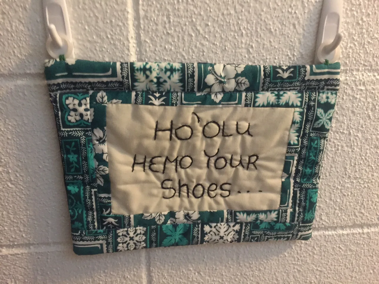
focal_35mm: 29
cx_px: 190
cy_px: 142
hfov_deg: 61.7
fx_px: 318
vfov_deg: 48.2
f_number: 2.2
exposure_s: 1/15
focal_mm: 4.15
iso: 500
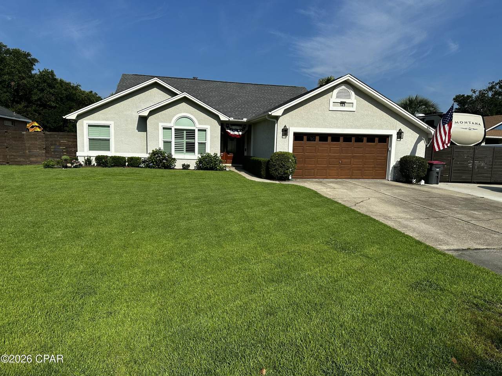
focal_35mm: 24
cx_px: 251
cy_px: 188
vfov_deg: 56.8
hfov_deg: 71.6
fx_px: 348
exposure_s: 1/6623
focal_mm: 6.86
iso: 80
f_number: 1.78
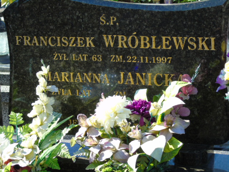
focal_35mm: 108
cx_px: 114
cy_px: 86
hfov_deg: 18.2
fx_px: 714
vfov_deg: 13.7
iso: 80
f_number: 4.4
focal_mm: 19
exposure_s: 1/160
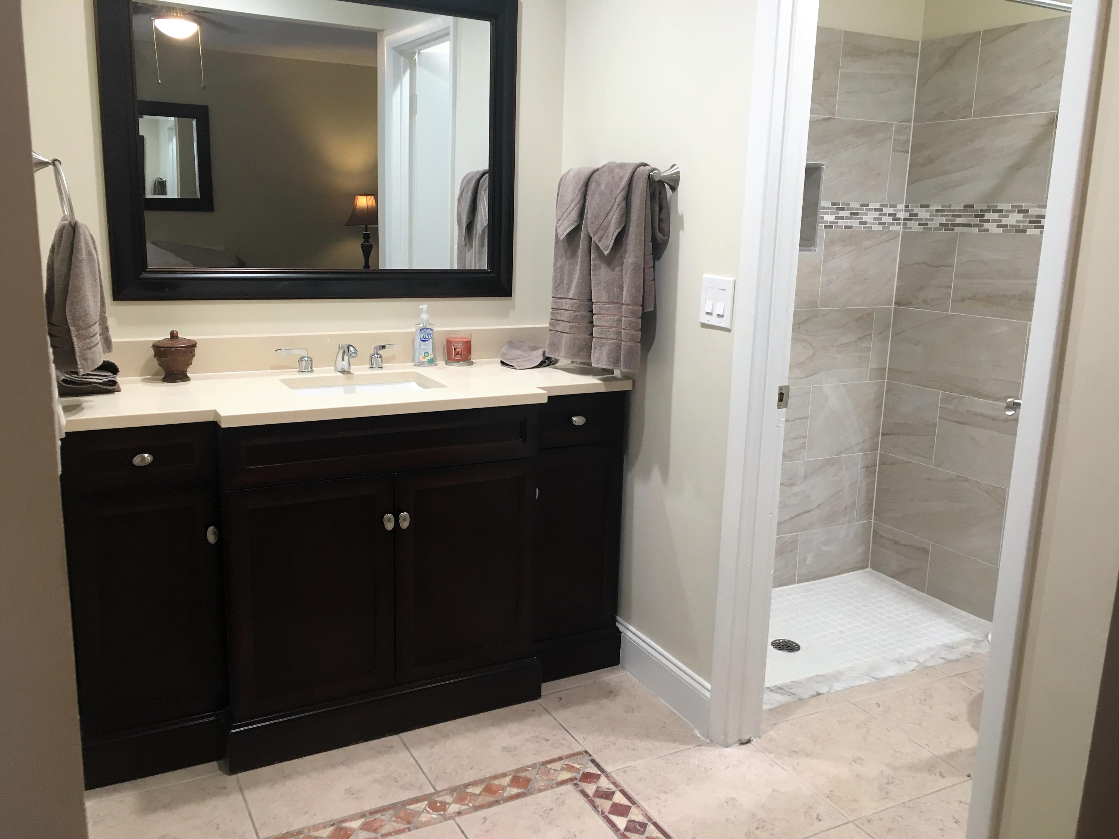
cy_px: 420
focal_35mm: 29
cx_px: 560
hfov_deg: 61.7
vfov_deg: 48.2
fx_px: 937
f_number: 2.2
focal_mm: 4.15
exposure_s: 1/30
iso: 64
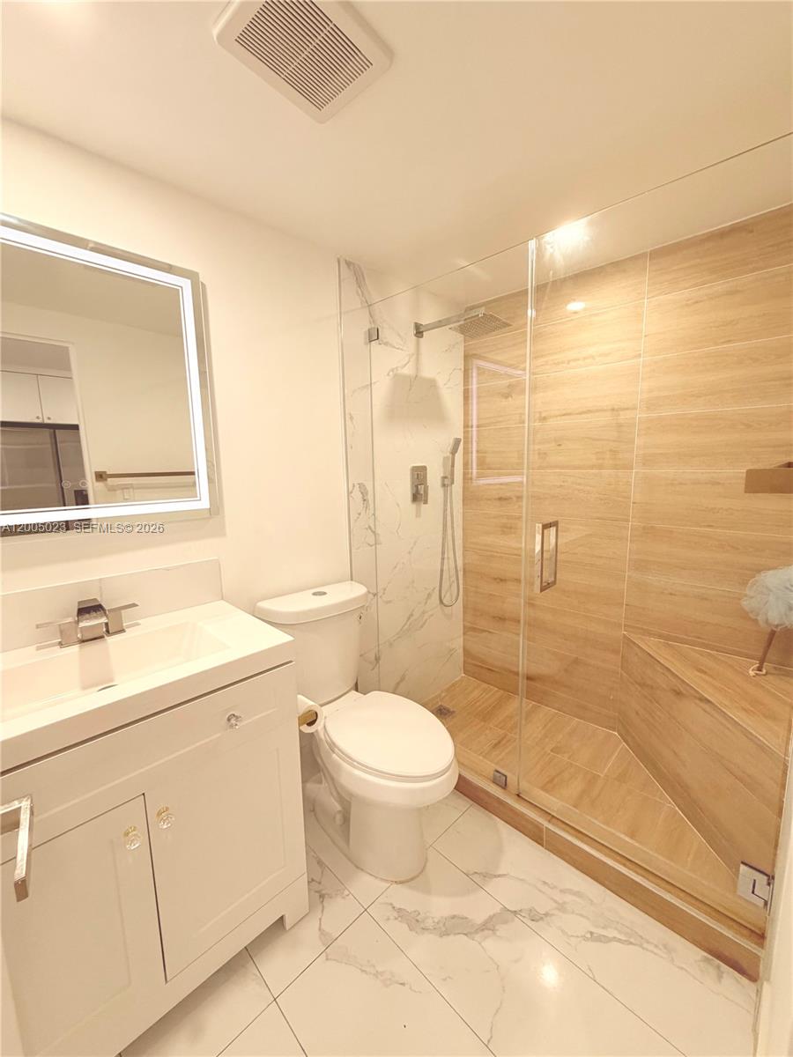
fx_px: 428
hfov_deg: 85.7
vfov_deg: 102.1
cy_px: 528
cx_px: 396
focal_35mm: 14
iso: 250
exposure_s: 1/120
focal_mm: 2.22
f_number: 2.2
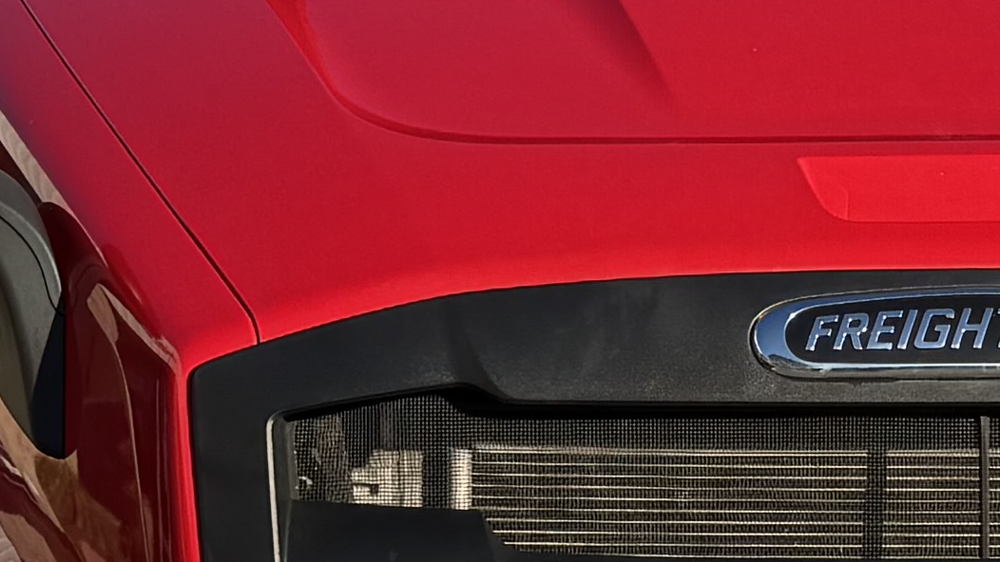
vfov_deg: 8.5
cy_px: 309
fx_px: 3766
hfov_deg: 15.0
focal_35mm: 142
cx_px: 835
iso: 80
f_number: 1.78
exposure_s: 1/2959
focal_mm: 6.76
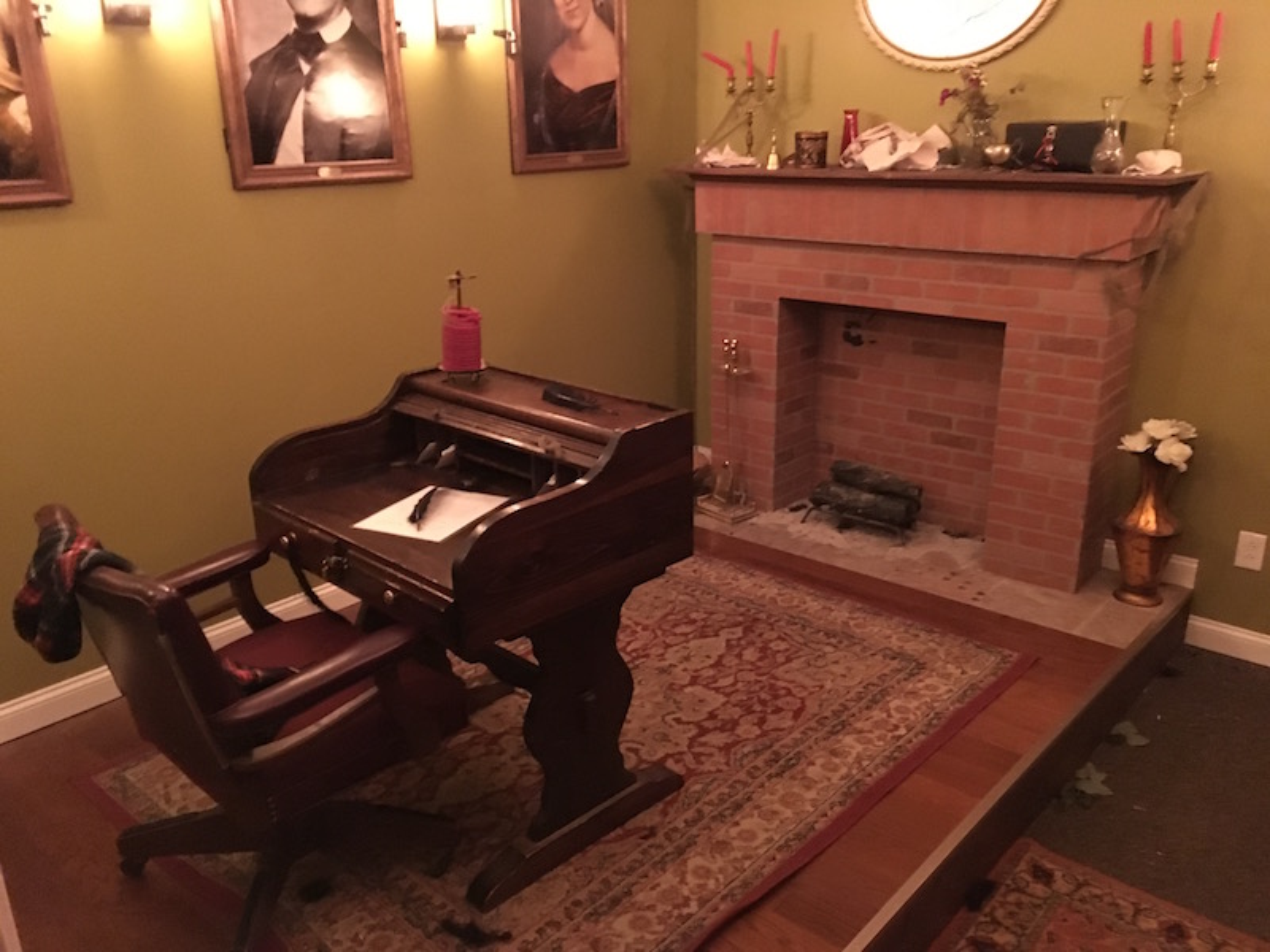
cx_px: 635
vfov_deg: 48.2
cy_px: 476
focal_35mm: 29
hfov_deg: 61.7
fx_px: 1064
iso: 1000
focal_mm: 4.15
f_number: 2.2
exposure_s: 1/15
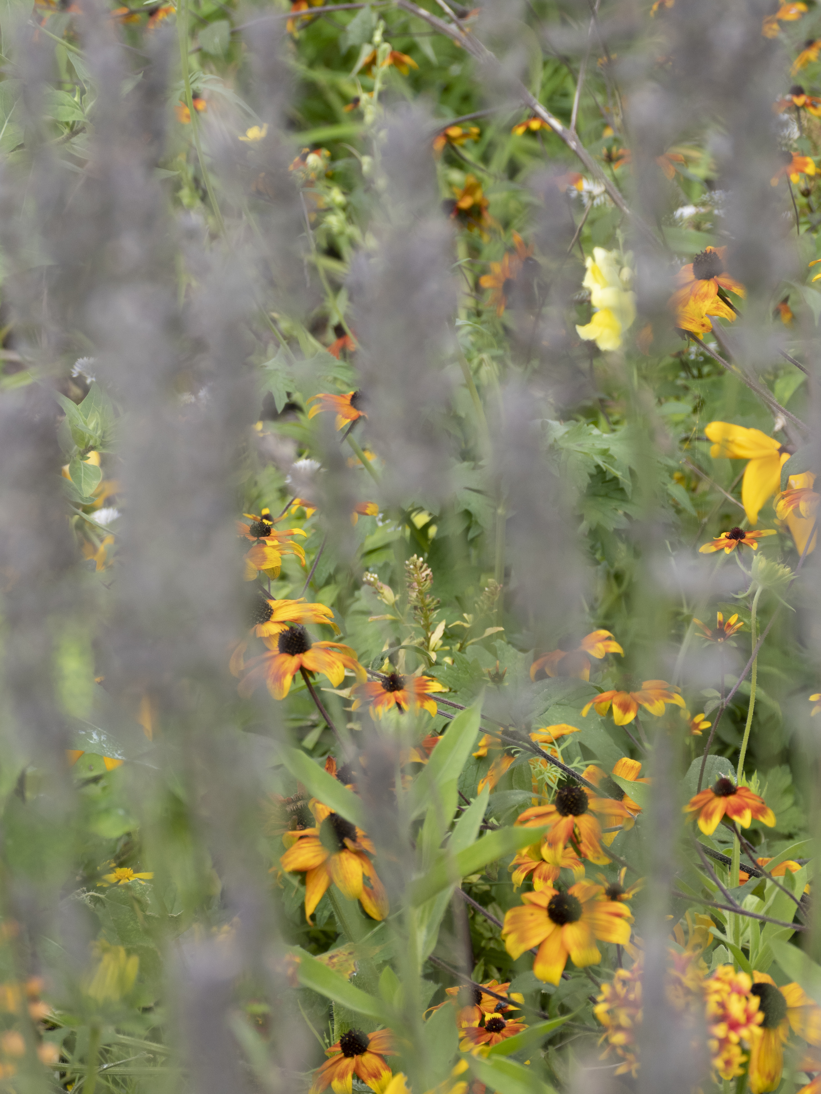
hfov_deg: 12.2
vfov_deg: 16.3
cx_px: 410
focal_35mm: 121
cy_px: 547
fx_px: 3826
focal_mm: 40.84
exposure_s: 1/80
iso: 250
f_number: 3.9
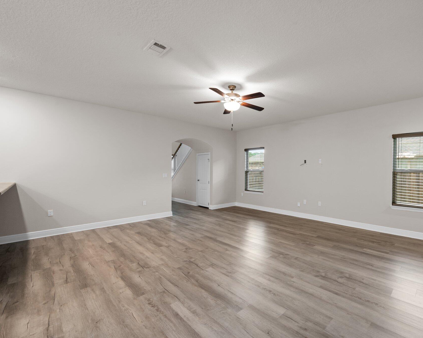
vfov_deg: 80.4
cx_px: 252
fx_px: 200
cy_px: 171
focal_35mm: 16
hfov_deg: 92.0
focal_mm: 14
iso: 640
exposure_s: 1/8
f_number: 9
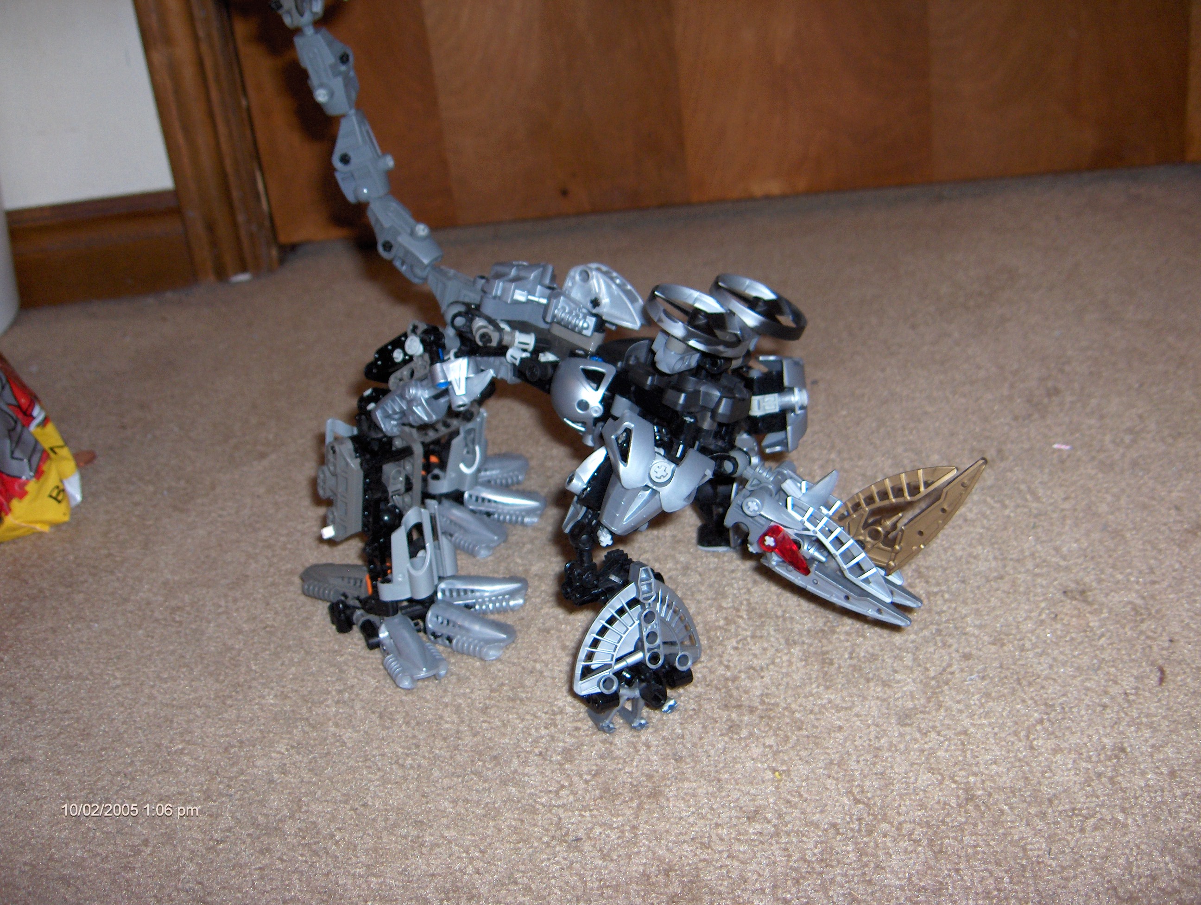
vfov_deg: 36.9
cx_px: 600
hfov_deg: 47.8
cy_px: 452
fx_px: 1355
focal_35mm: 39
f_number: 2.8
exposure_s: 1/60
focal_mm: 8
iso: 100
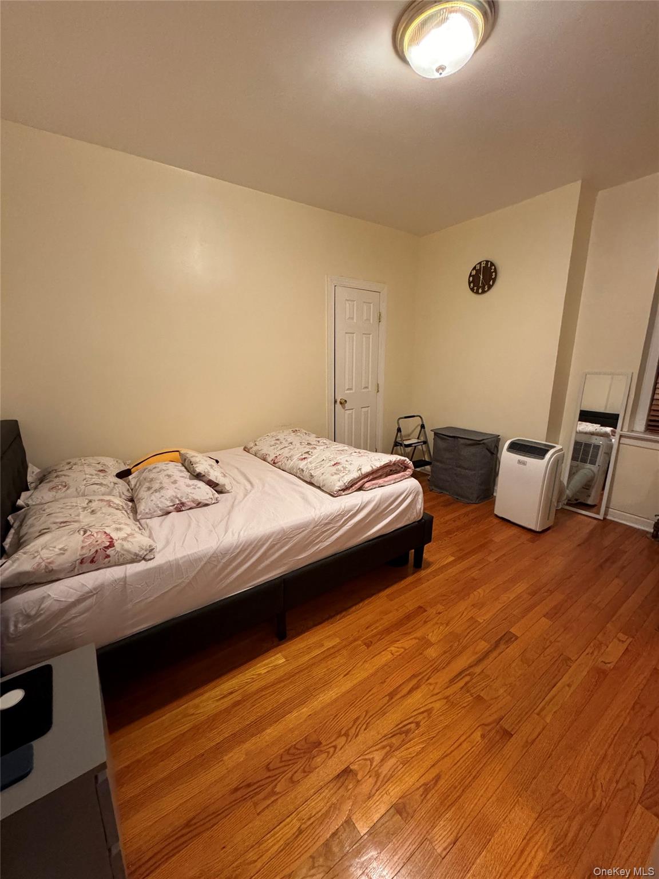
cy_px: 440
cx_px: 330
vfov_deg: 102.1
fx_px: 355
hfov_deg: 85.7
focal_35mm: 14
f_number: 2.2
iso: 800
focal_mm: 2.22
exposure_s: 1/60
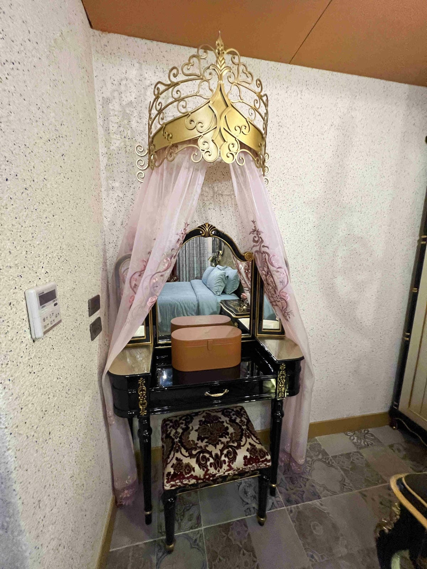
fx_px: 214
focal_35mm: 13
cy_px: 284
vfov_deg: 106.2
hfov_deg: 89.9
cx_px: 214
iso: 500
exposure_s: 1/60
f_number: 1.8
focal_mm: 1.57
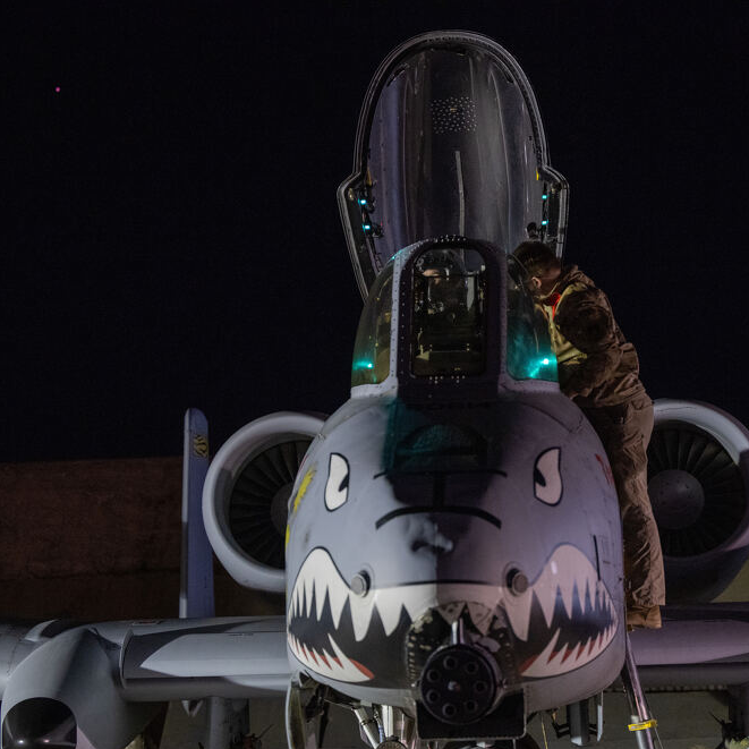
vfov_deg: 19.3
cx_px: 483
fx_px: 2203
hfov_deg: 19.2
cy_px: 376
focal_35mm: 90
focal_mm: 70
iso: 2500
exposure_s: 1/80
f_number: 2.8
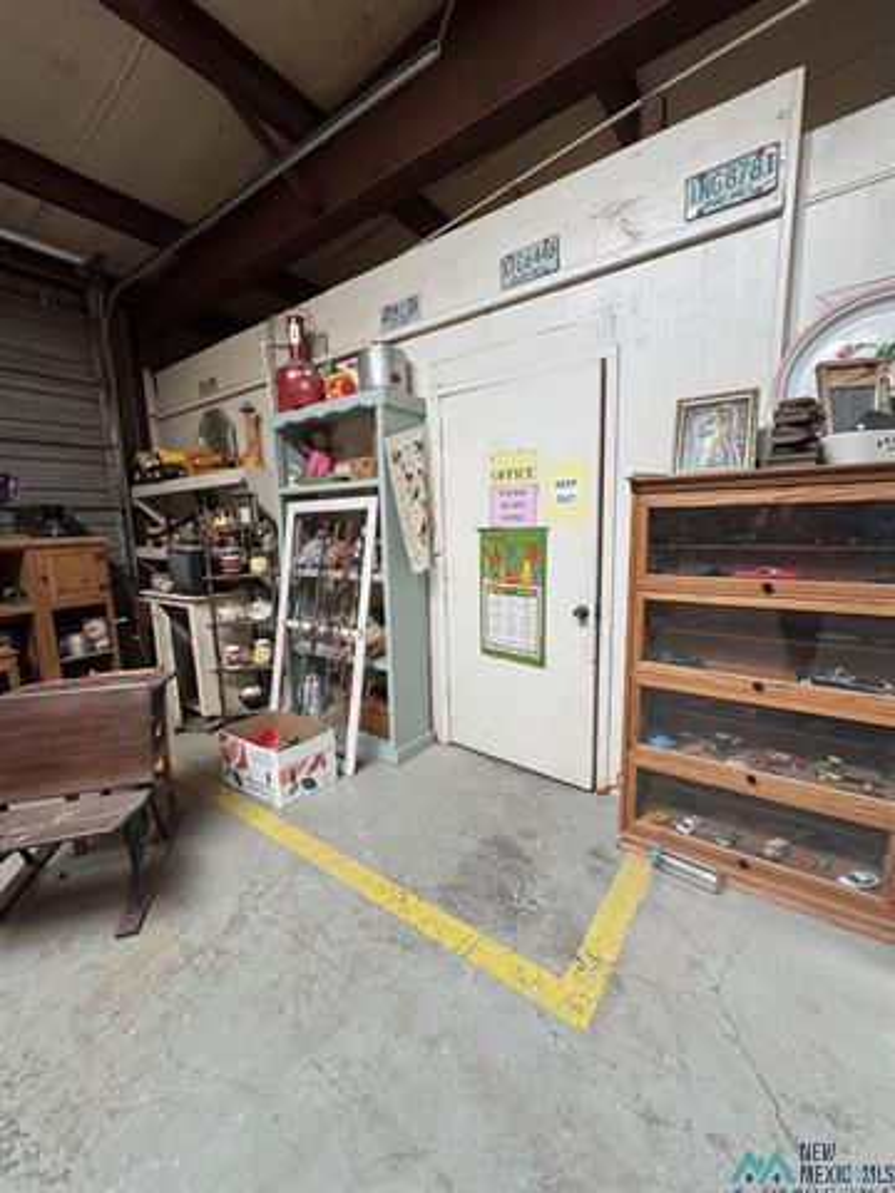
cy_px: 596
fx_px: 483
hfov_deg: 85.7
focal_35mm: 14
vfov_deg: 102.1
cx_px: 448
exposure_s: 1/99
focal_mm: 2.22
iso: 160
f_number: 2.2
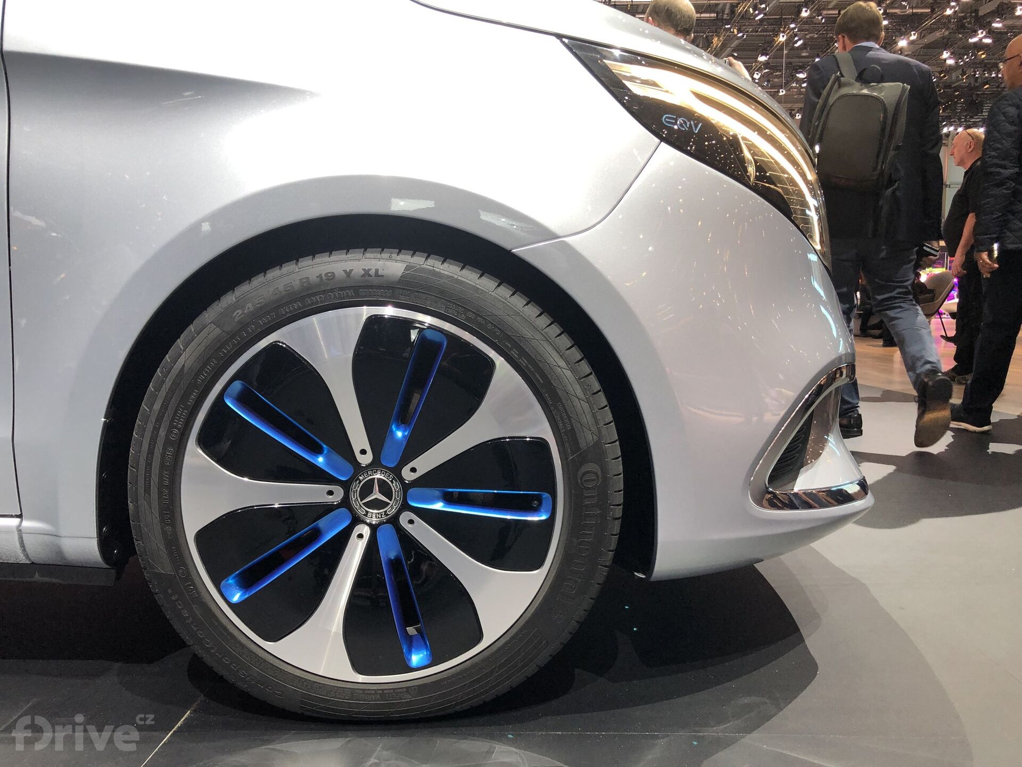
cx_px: 511
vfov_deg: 49.7
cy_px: 384
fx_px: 827
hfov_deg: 63.4
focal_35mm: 28
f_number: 1.8
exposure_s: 1/35
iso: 32
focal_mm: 3.99
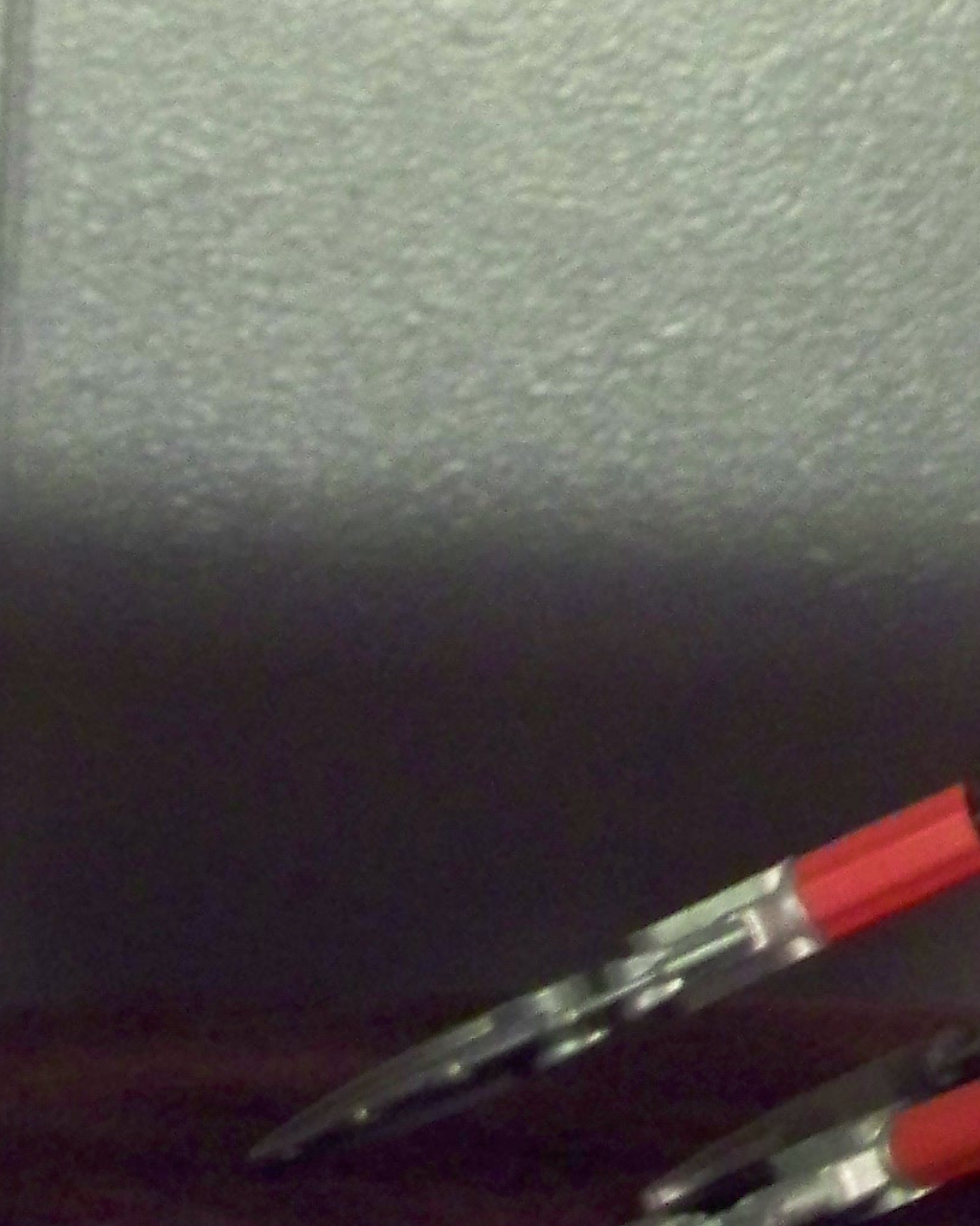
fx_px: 6963
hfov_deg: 7.7
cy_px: -664
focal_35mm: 192
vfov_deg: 9.7
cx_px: 2074
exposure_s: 1/8
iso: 400
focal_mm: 9.86
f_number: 2.9
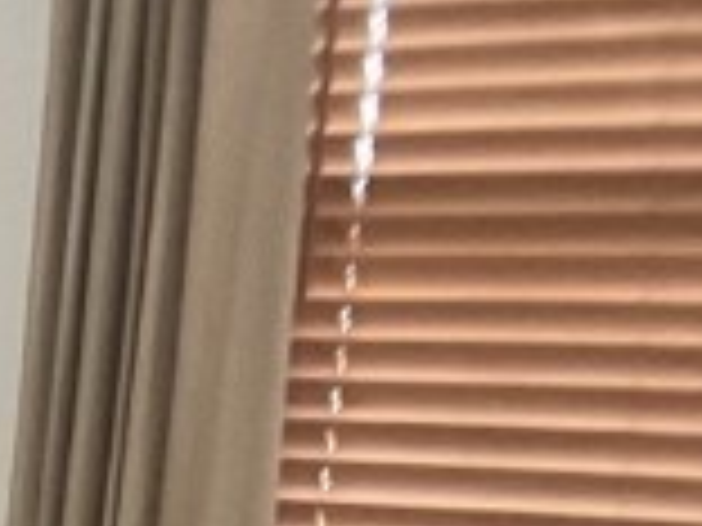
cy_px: 1137
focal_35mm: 190
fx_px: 3853
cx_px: -1098
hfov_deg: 9.1
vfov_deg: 7.4
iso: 250
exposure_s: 1/30
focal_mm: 3
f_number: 1.8
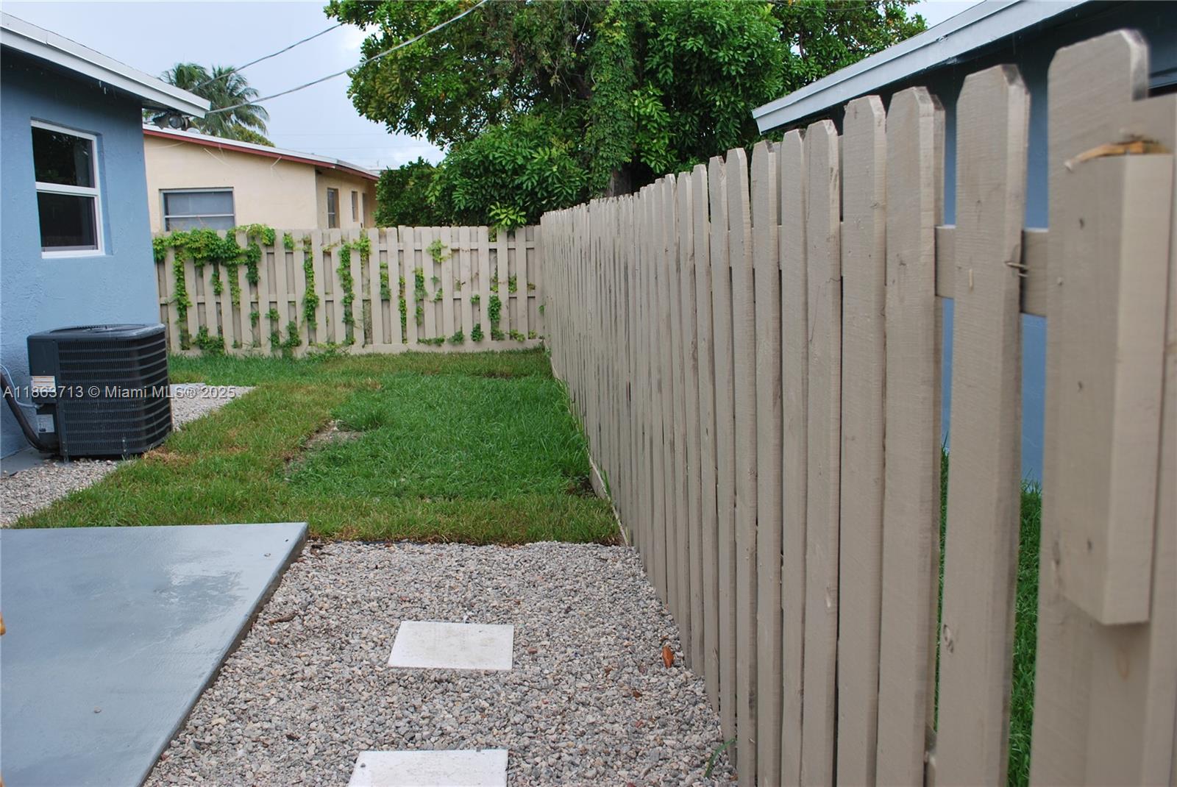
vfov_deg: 40.0
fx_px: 1080
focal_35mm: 33
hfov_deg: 57.2
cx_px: 588
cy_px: 394
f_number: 6.3
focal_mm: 22
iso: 100
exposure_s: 1/160
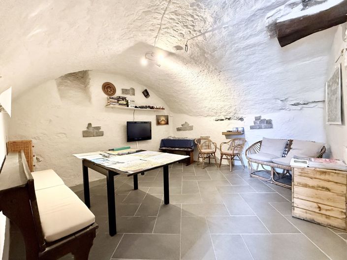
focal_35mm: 14
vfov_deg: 85.6
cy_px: 130
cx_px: 174
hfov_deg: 102.1
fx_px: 140
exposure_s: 1/50
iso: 500
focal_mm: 2.22
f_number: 2.2
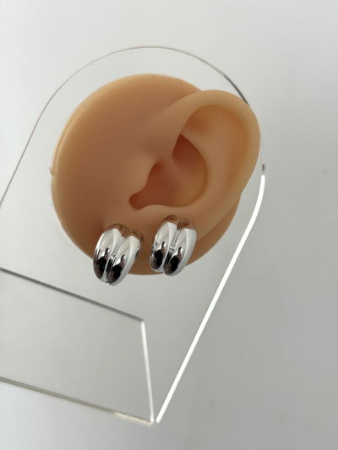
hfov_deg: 30.3
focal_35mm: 48
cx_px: 169
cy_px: 225
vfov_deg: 39.6
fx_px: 625
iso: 64
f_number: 1.78
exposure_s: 1/209
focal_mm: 6.76
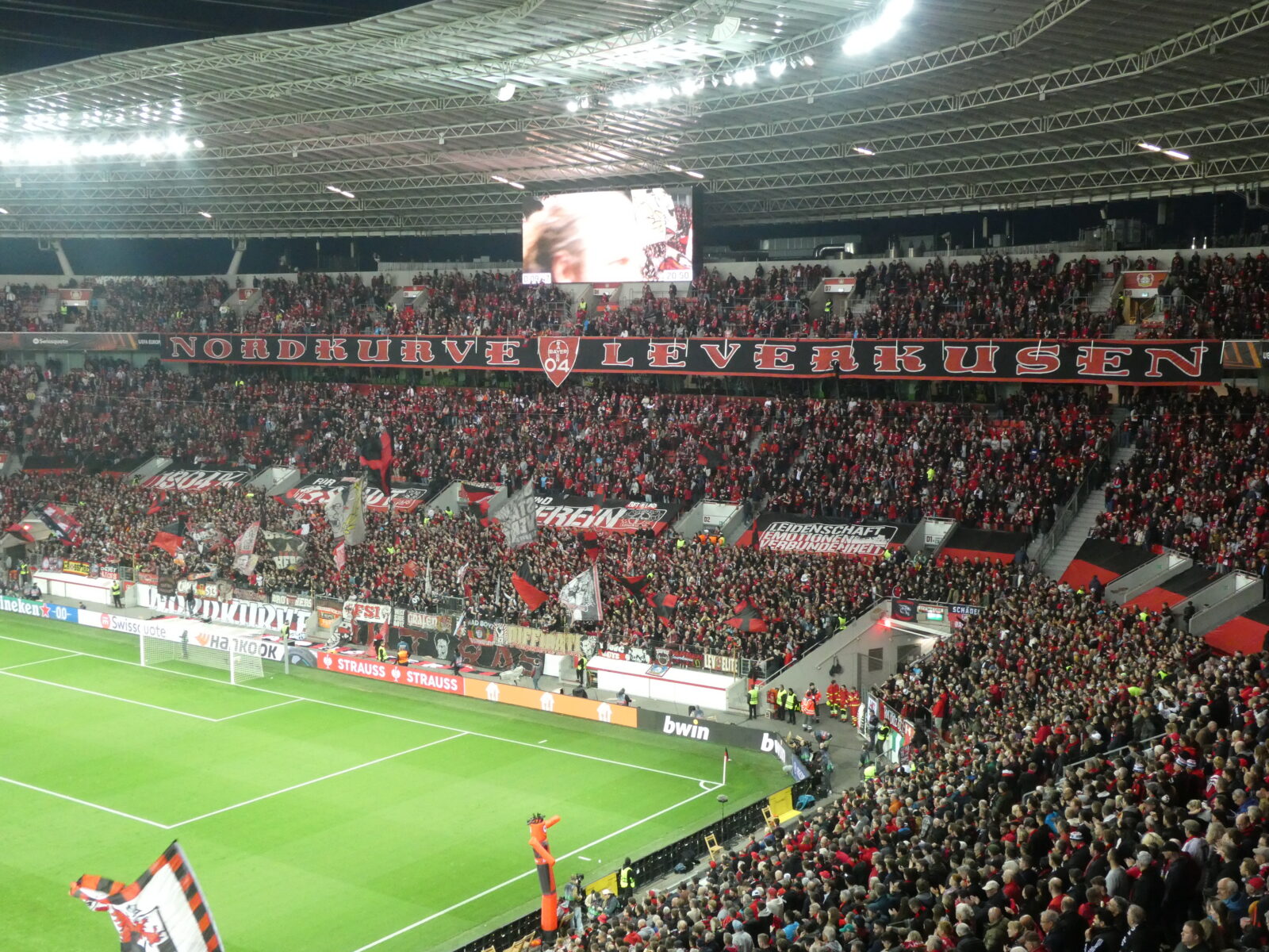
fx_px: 1466
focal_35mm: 40
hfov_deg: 46.8
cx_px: 634
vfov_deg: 36.0
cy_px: 476
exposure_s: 1/80
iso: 800
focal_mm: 7.2
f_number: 3.8
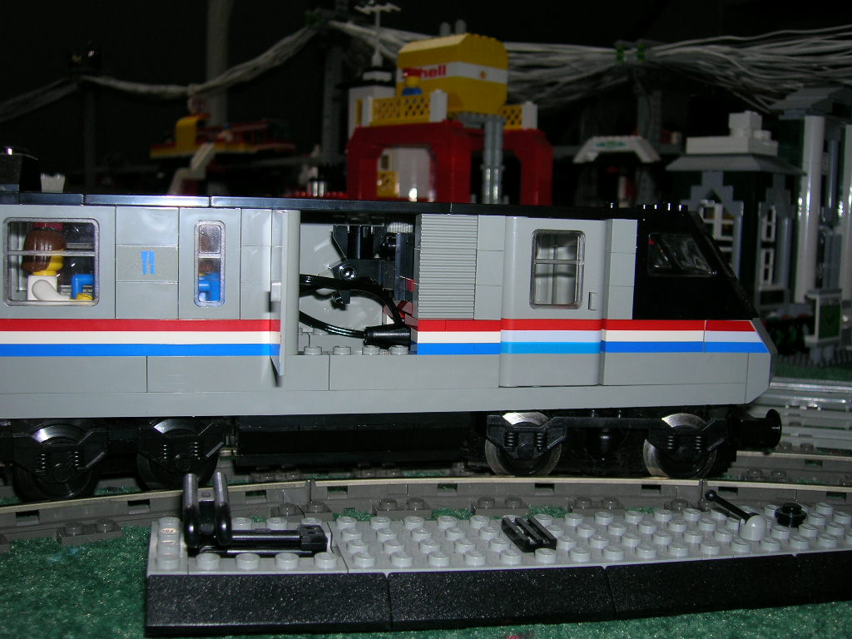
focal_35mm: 38
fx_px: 935
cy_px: 320
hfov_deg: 49.0
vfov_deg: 37.7
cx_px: 426
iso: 50
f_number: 3
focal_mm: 6.4
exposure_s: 1/60.1
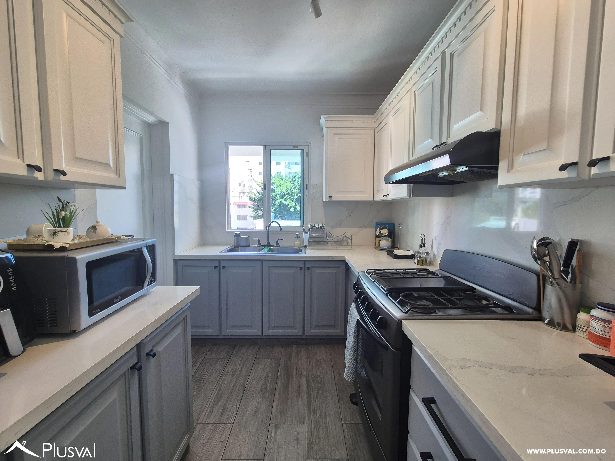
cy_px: 230
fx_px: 231
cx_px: 308
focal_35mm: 13
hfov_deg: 106.2
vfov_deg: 89.9
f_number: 2.2
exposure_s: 1/60
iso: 64
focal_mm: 2.2
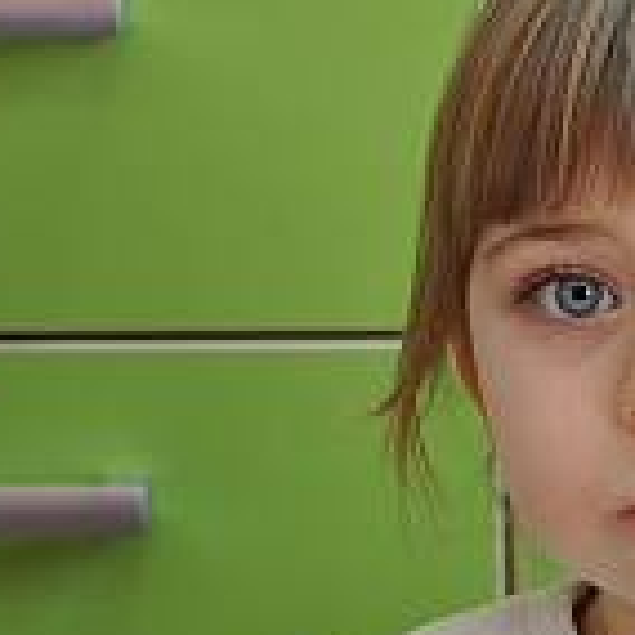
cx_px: 653
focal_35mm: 236
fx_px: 4907
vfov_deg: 7.4
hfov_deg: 7.4
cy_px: 490
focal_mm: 55
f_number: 5.6
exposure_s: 1/30
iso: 320
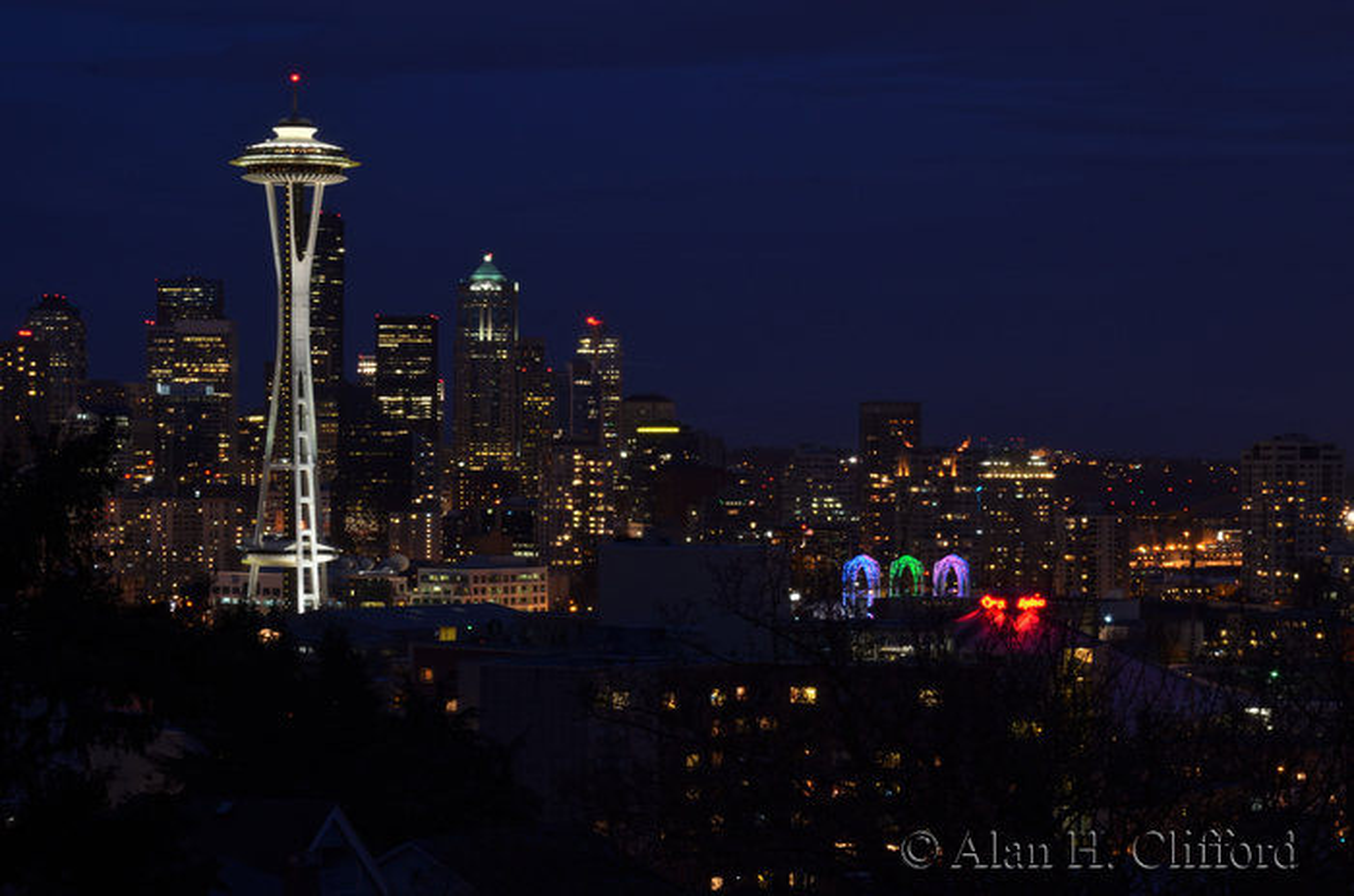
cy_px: 448
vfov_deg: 14.0
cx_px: 677
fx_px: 3658
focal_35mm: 98
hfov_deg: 21.0
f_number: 16
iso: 100
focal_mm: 65
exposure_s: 15
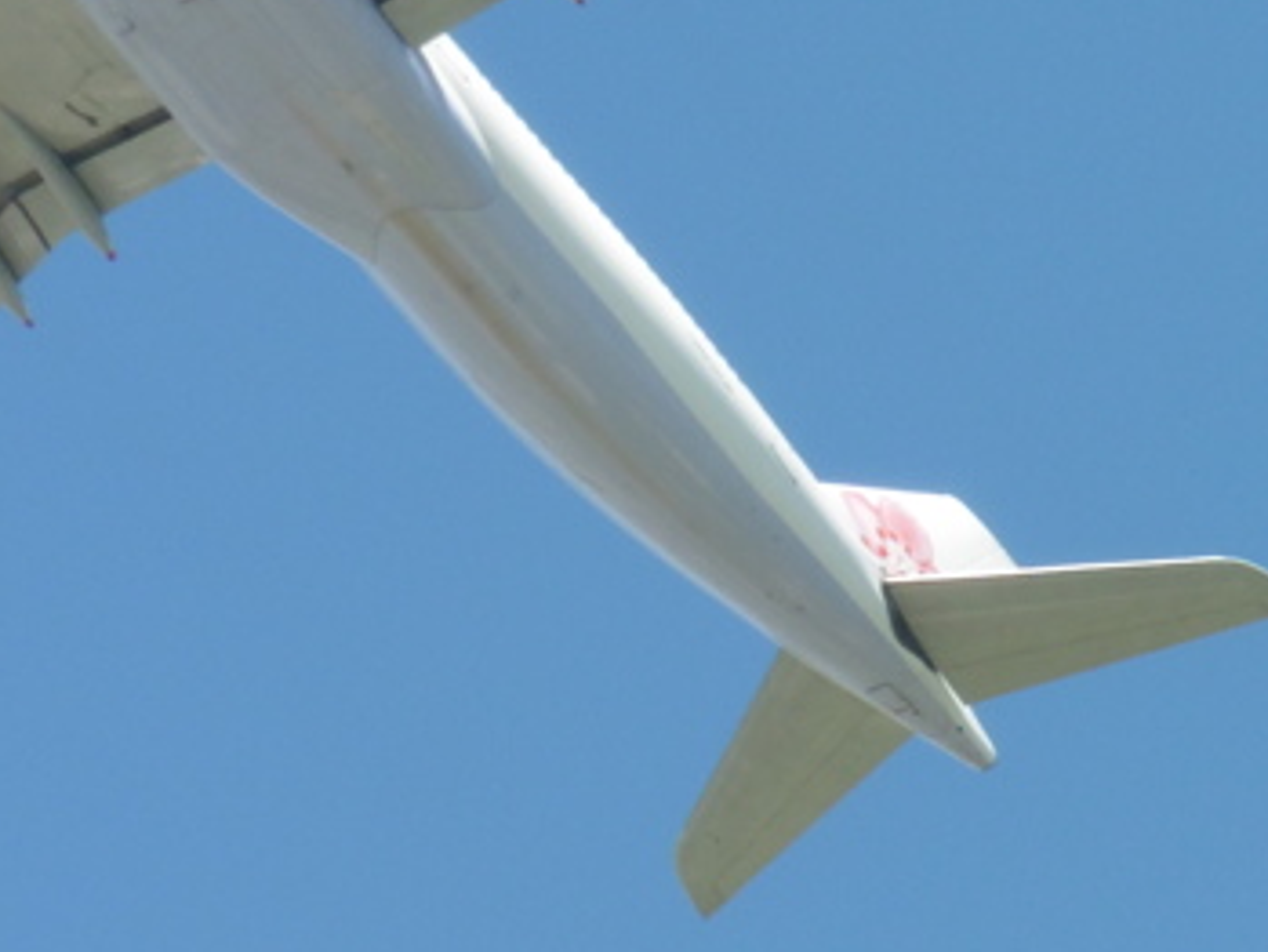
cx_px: -65
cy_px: -25
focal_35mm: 627
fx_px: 22975
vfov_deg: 2.4
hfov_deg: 3.2
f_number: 6.3
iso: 100
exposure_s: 1/160
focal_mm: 38.2
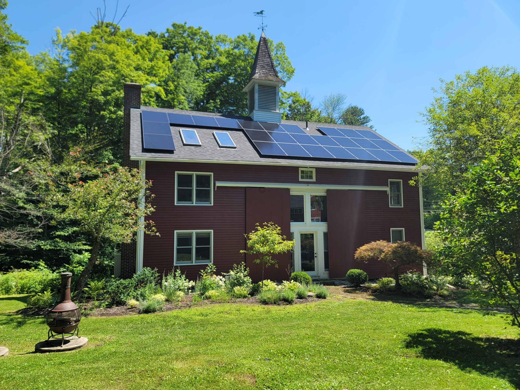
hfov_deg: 69.4
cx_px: 260
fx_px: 376
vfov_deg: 54.9
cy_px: 195
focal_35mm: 25
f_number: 1.8
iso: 20
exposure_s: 1/614
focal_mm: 7
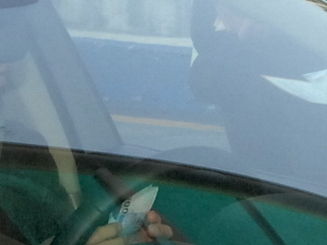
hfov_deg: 6.4
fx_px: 2927
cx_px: 78
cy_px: -51
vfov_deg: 4.8
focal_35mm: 310
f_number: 10
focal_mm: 36
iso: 800
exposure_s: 1/250
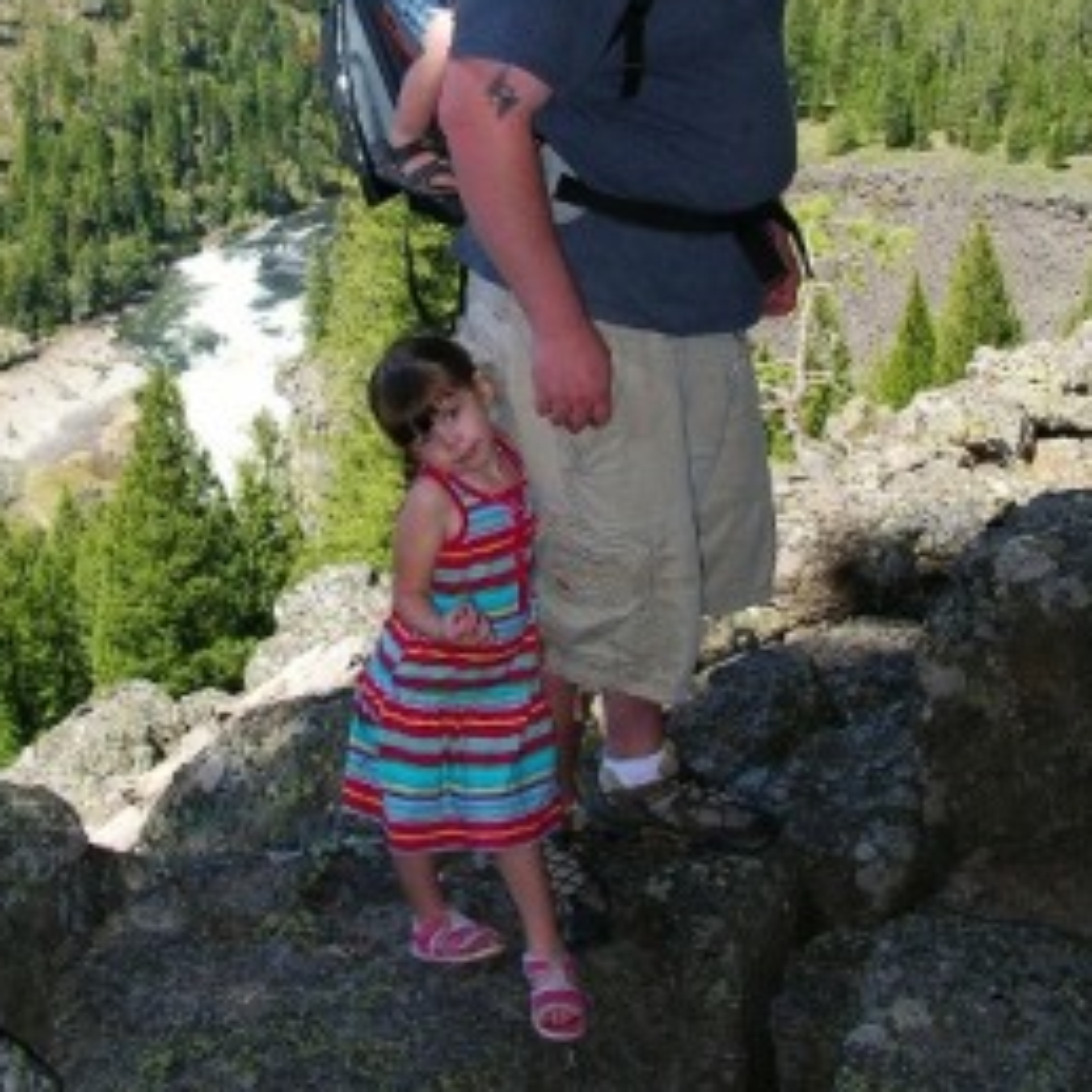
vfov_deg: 30.1
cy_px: 164
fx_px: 1963
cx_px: 426
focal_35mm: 55
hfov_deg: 31.0
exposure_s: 1/327
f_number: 3.7
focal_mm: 6
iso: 50
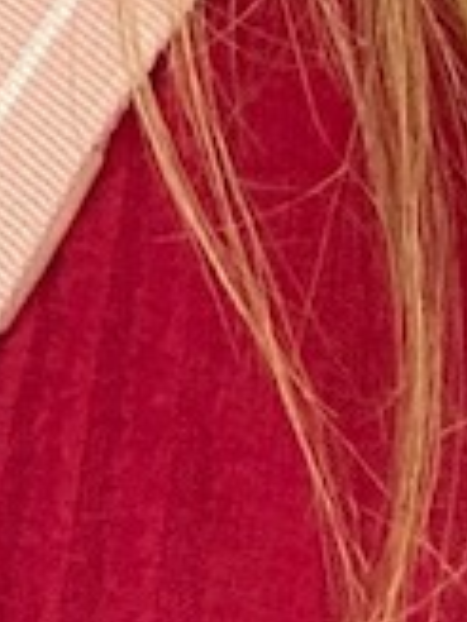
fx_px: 4209
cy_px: -1532
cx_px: -831
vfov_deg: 7.1
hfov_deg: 6.0
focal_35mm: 234
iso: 64
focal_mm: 2.71
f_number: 2.2
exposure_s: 1/122
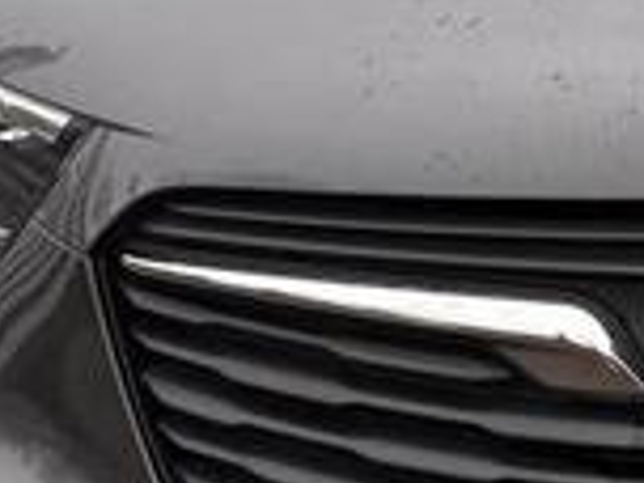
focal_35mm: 153
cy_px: -55
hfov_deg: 12.0
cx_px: 1135
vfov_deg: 9.6
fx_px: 2846
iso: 32
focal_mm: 5.96
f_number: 1.6
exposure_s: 1/153
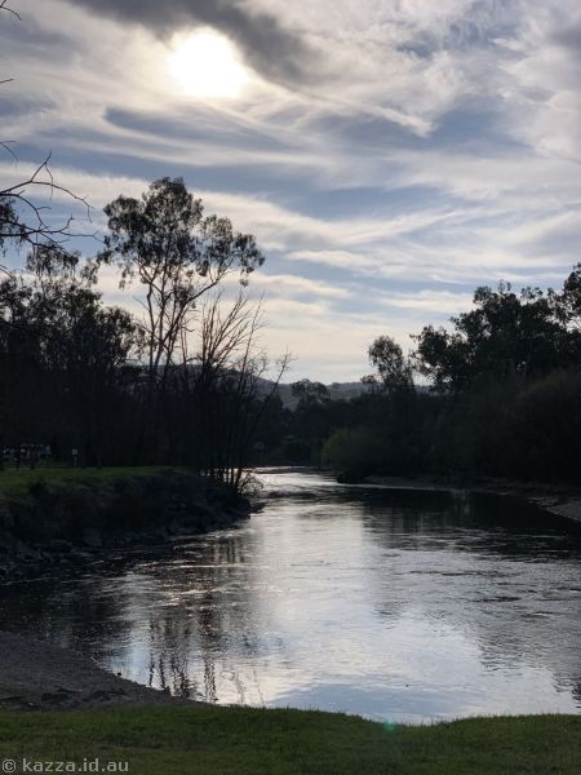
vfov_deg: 36.8
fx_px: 1164
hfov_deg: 28.0
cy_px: 388
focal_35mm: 52
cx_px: 290
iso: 16
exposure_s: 1/4348
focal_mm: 6
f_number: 2.4
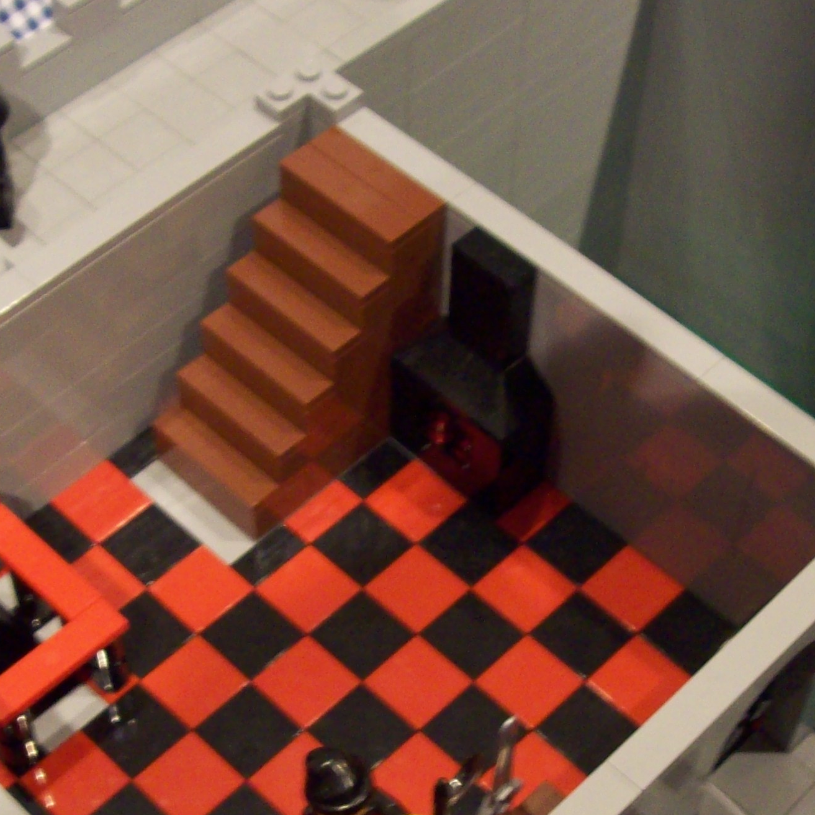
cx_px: 312
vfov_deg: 24.7
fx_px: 1838
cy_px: 608
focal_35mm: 69
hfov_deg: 24.9
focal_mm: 6
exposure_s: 1/8
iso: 200
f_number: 2.7
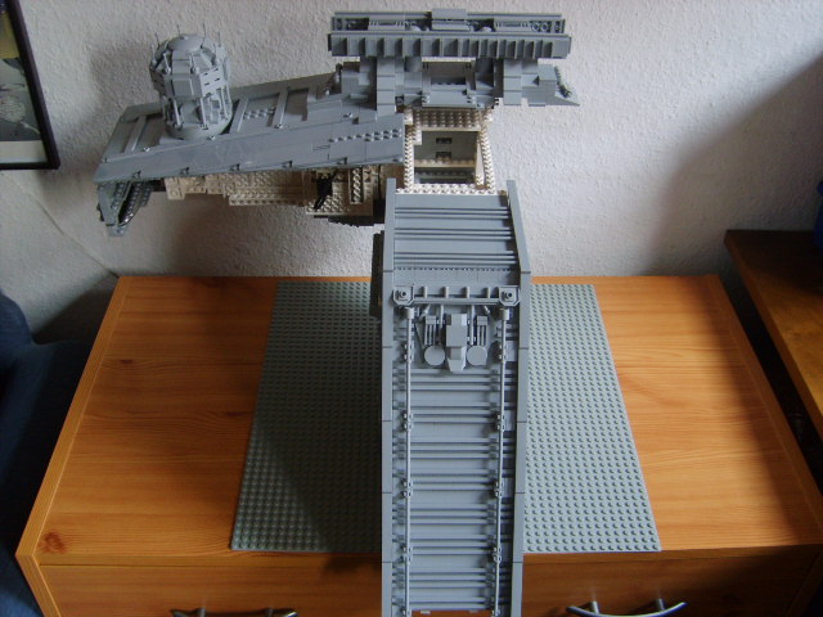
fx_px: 832
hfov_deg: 52.6
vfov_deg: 40.7
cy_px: 308
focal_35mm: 35
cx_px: 412
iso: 139
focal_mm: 5.8
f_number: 2.8
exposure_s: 1/20
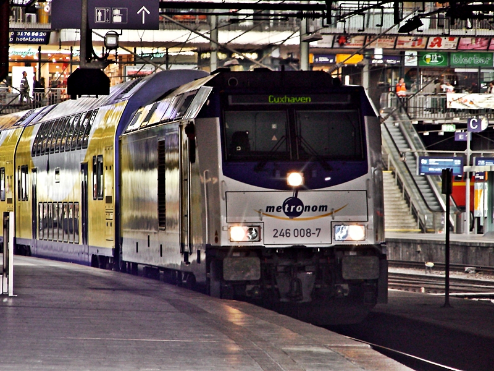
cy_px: 186
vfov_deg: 5.5
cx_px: 247
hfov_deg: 7.4
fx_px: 3839
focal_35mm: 269
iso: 200
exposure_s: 1/48
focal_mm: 44.8
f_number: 3.5
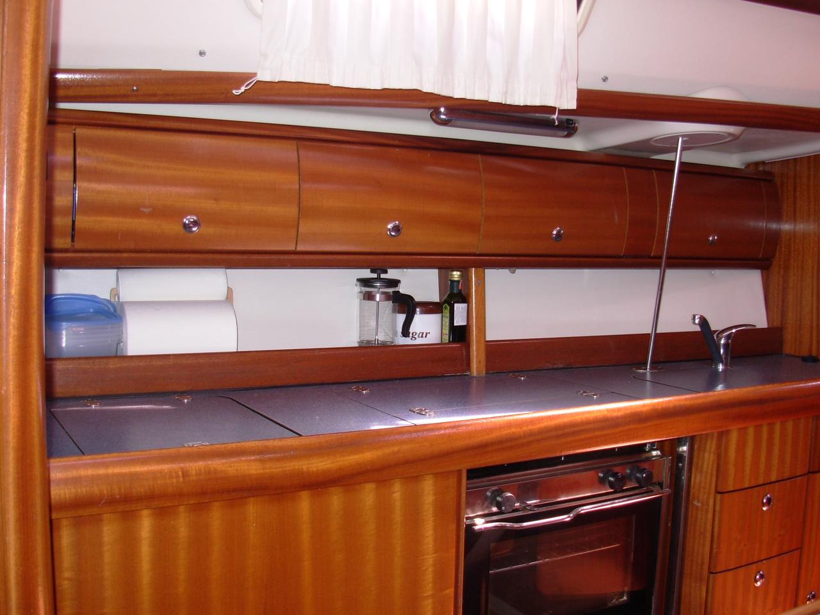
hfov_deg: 49.0
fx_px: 900
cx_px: 410
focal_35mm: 38
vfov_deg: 37.7
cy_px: 308
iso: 50
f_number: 2.9
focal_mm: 6.3
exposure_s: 1/32
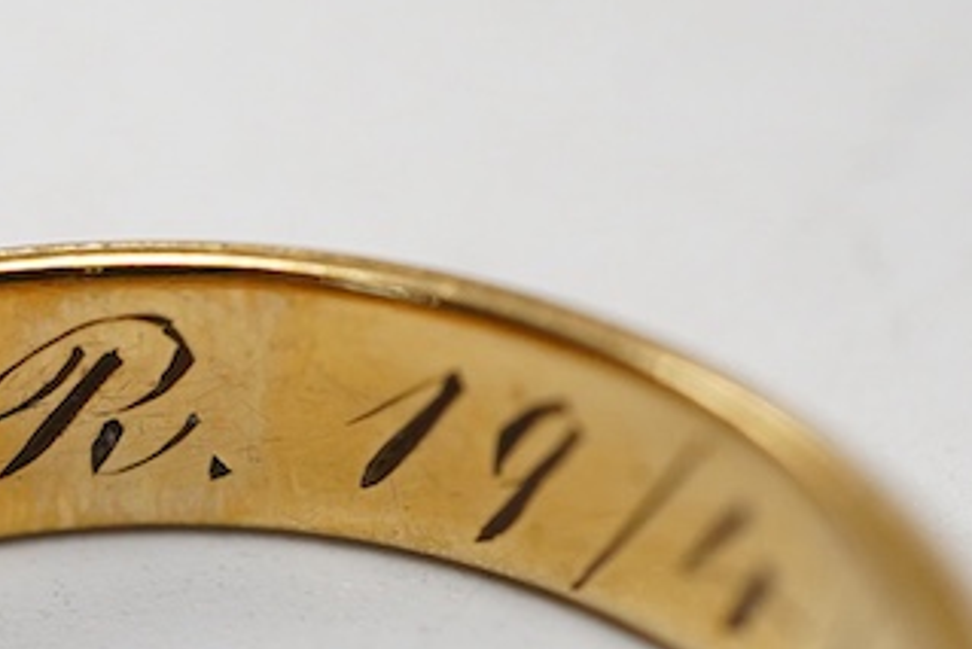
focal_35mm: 127
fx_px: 3430
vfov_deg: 10.8
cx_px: -104
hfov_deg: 15.7
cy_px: 494
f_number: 11
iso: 1250
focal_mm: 30
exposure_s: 1/125
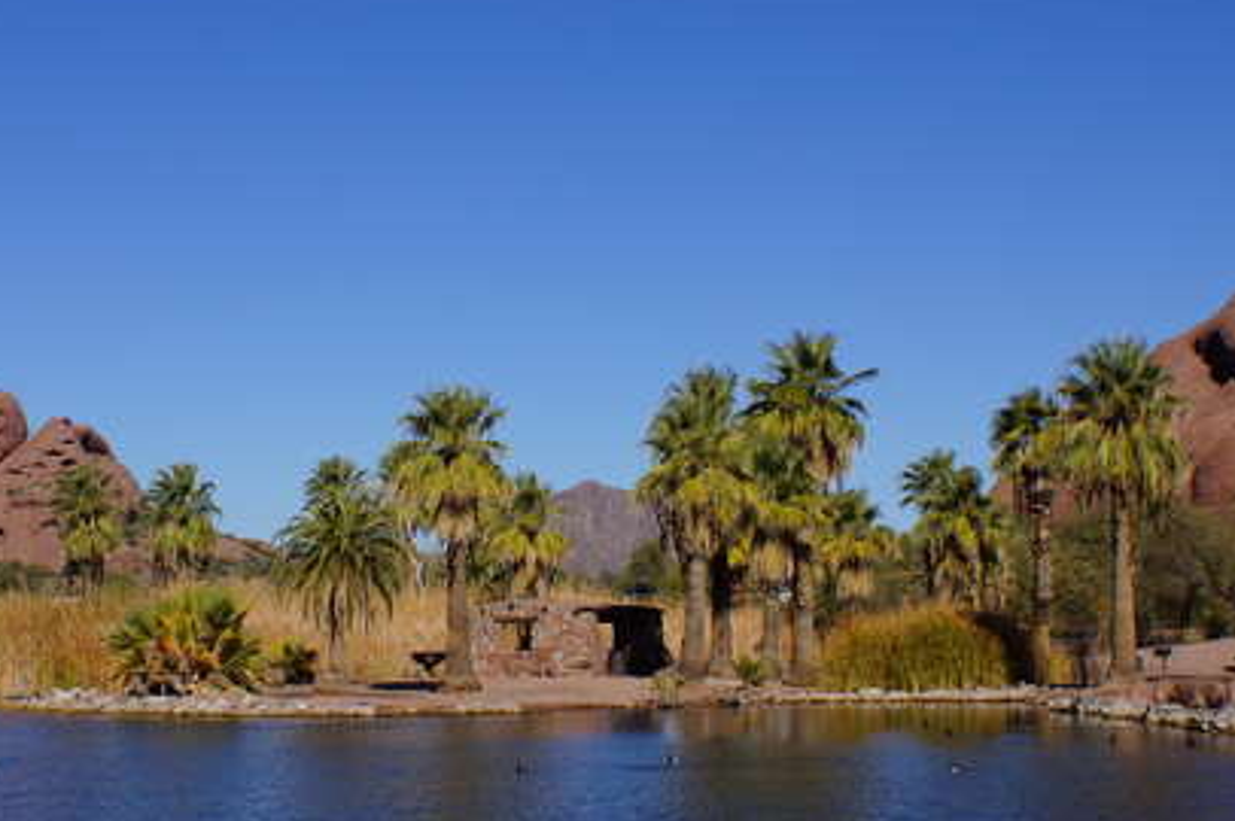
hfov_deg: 28.4
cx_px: 514
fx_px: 2434
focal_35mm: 71
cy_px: 449
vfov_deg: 19.2
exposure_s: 1/320
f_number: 13
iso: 100
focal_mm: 24
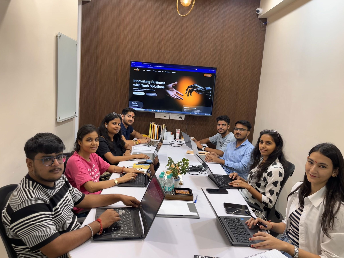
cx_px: 172
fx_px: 258
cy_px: 129
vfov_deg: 53.1
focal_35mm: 26
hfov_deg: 67.3
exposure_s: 1/51
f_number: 1.6
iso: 80
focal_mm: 5.1
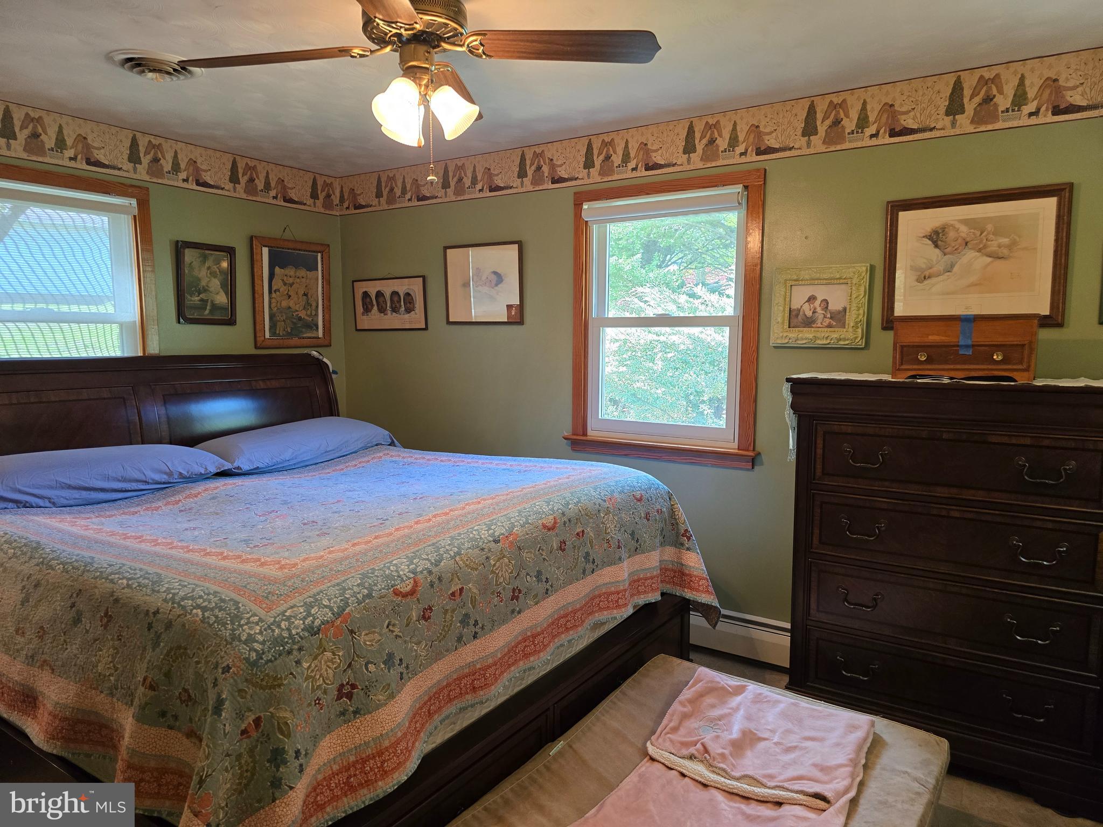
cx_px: 552
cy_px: 414
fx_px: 733
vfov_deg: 58.9
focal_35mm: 23
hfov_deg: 73.9
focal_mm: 6.3
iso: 320
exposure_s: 1/120
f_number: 1.7
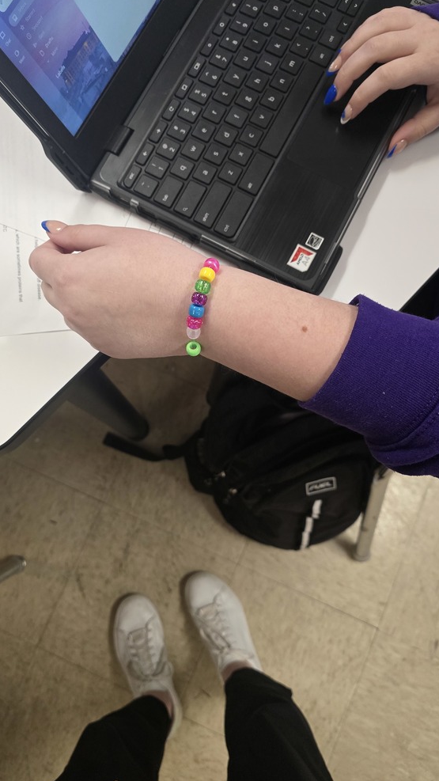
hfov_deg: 44.3
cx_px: 202
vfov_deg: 71.9
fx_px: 538
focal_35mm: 26
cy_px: 384
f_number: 1.7
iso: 800
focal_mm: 6.3
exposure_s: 1/120
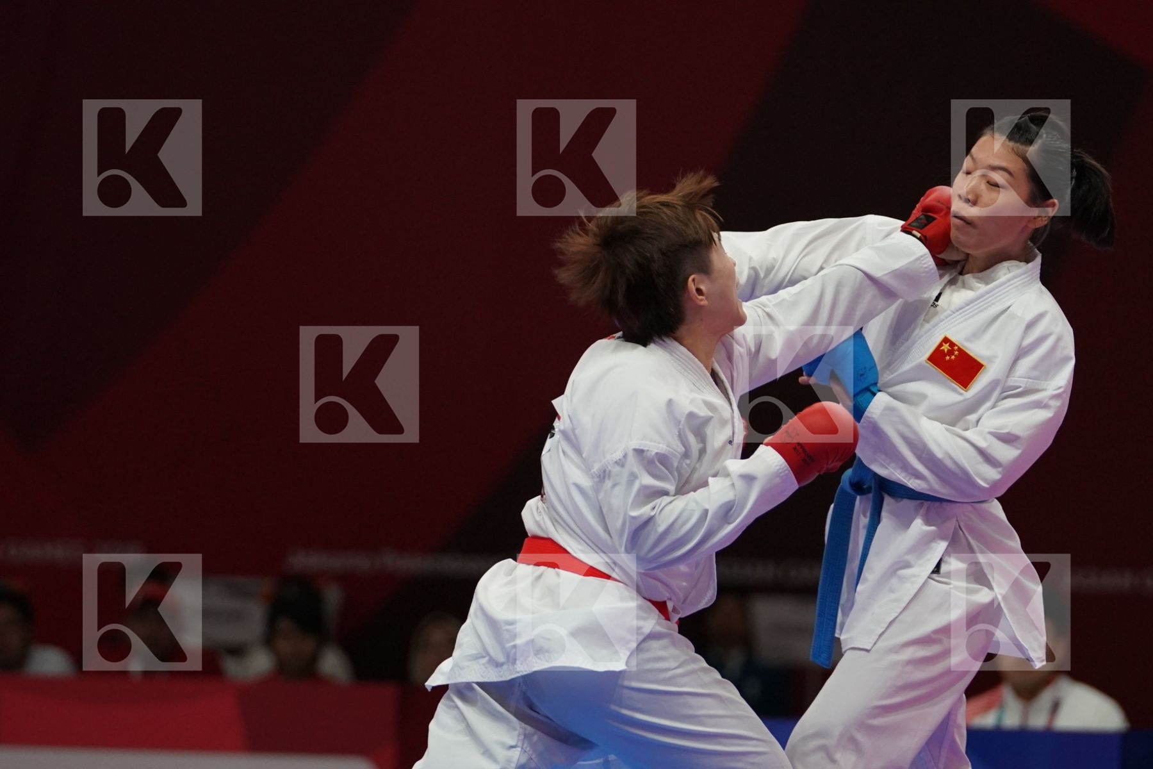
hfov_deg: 6.5
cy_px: 384
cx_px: 576
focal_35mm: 315
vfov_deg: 4.4
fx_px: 10088
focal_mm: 210
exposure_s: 1/1000
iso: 2000
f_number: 4
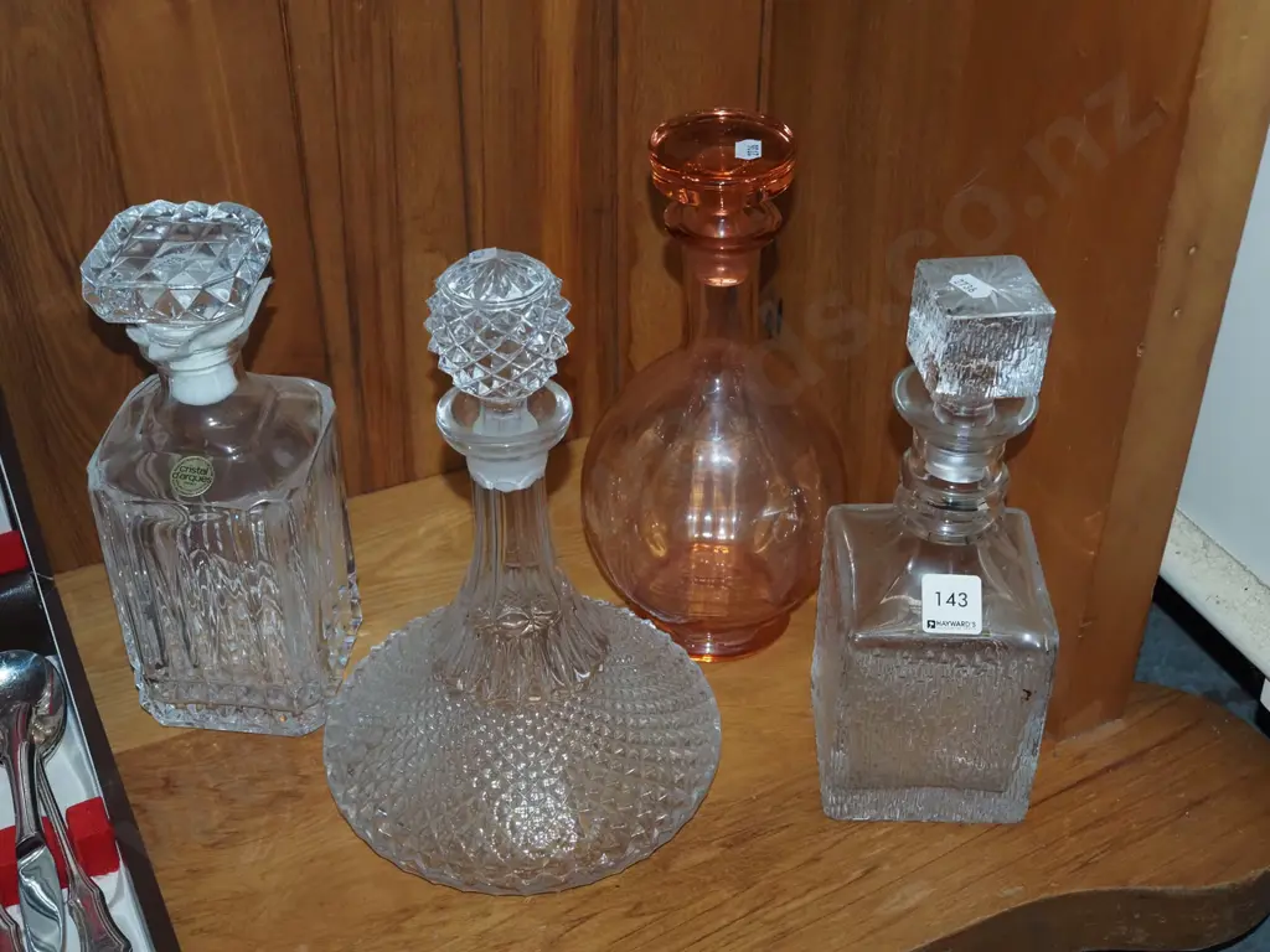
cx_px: 635
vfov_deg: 31.5
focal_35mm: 46
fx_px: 1688
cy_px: 476
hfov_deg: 41.2
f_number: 5.6
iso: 2500
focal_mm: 23
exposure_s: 1/160
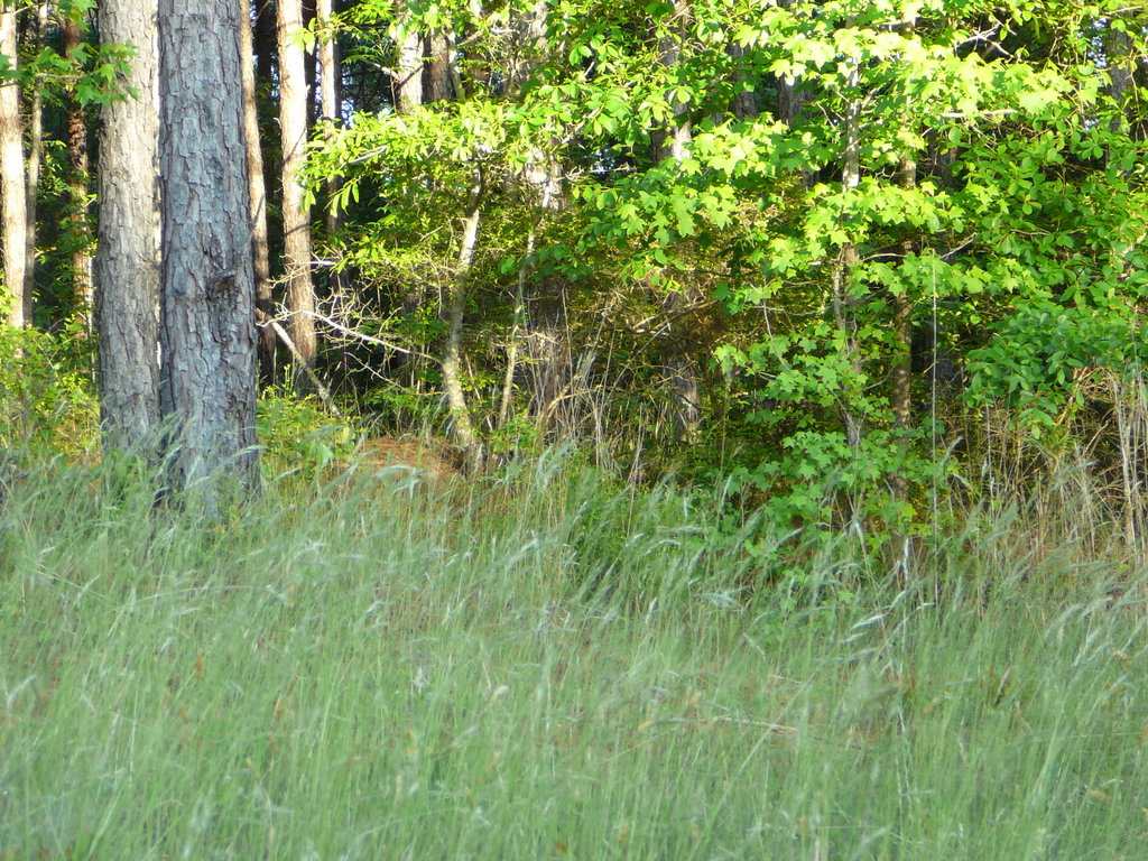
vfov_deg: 11.6
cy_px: 430
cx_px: 574
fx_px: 4245
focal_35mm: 128
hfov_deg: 15.4
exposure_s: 1/50
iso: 100
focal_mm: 19
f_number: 3.9
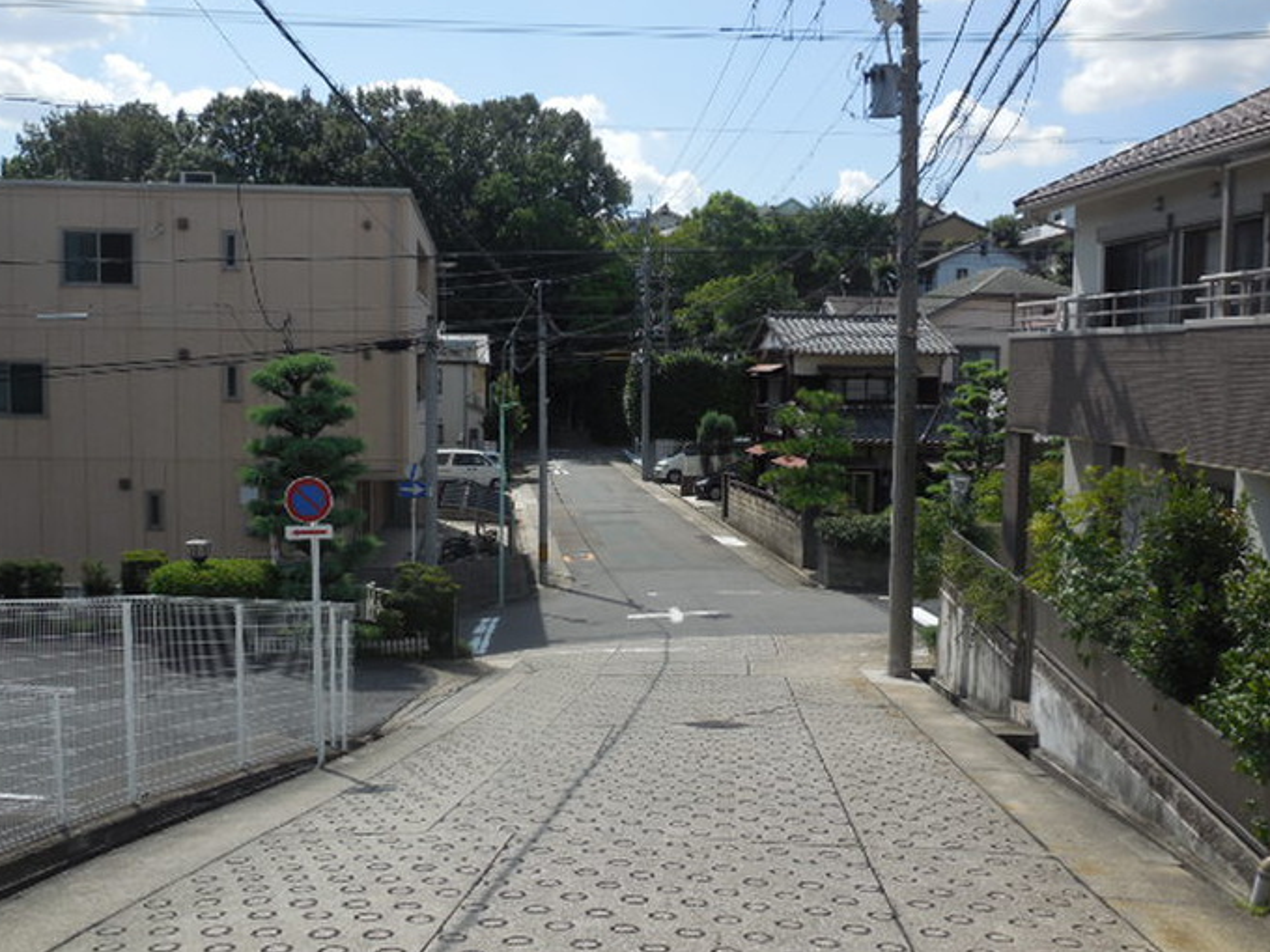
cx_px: 626
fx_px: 1284
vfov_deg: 40.7
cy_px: 466
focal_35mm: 35
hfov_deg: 52.6
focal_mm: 6.1
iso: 125
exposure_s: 1/1600
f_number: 3.4
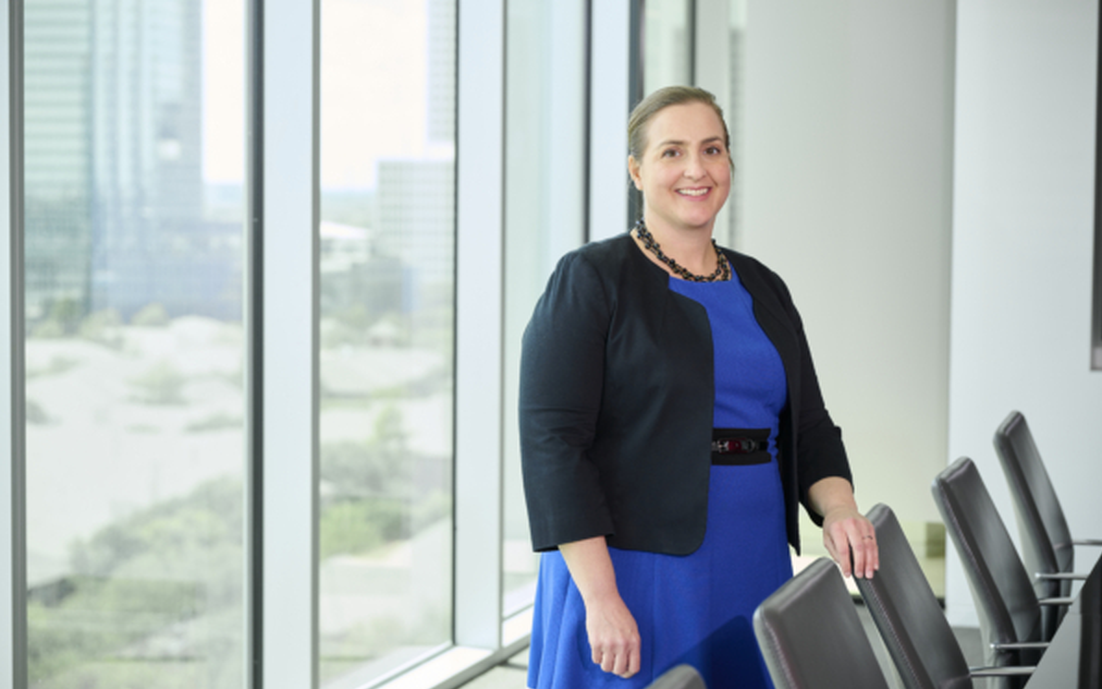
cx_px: 553
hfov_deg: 26.1
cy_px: 349
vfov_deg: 16.5
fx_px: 2374
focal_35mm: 79
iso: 320
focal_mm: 77
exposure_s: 1/160
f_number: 4
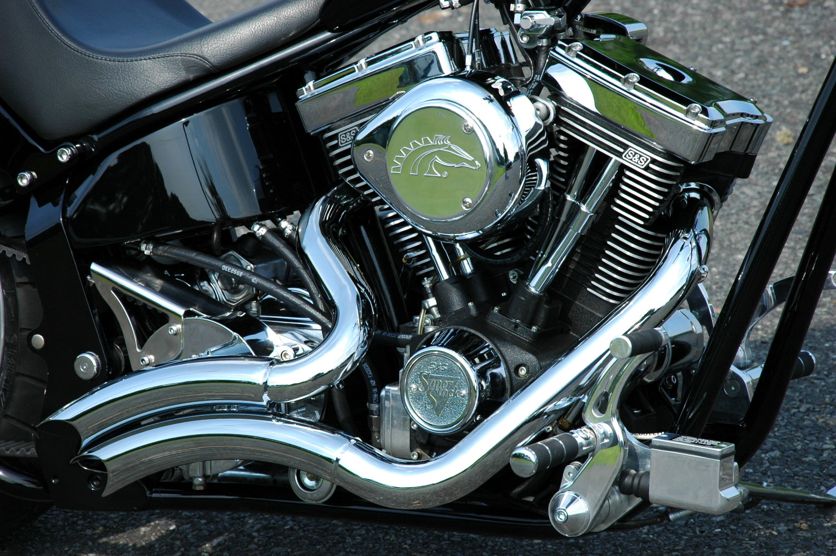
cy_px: 278
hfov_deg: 13.1
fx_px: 3654
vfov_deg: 8.7
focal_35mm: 158
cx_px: 418
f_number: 10
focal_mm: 105
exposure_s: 1/320
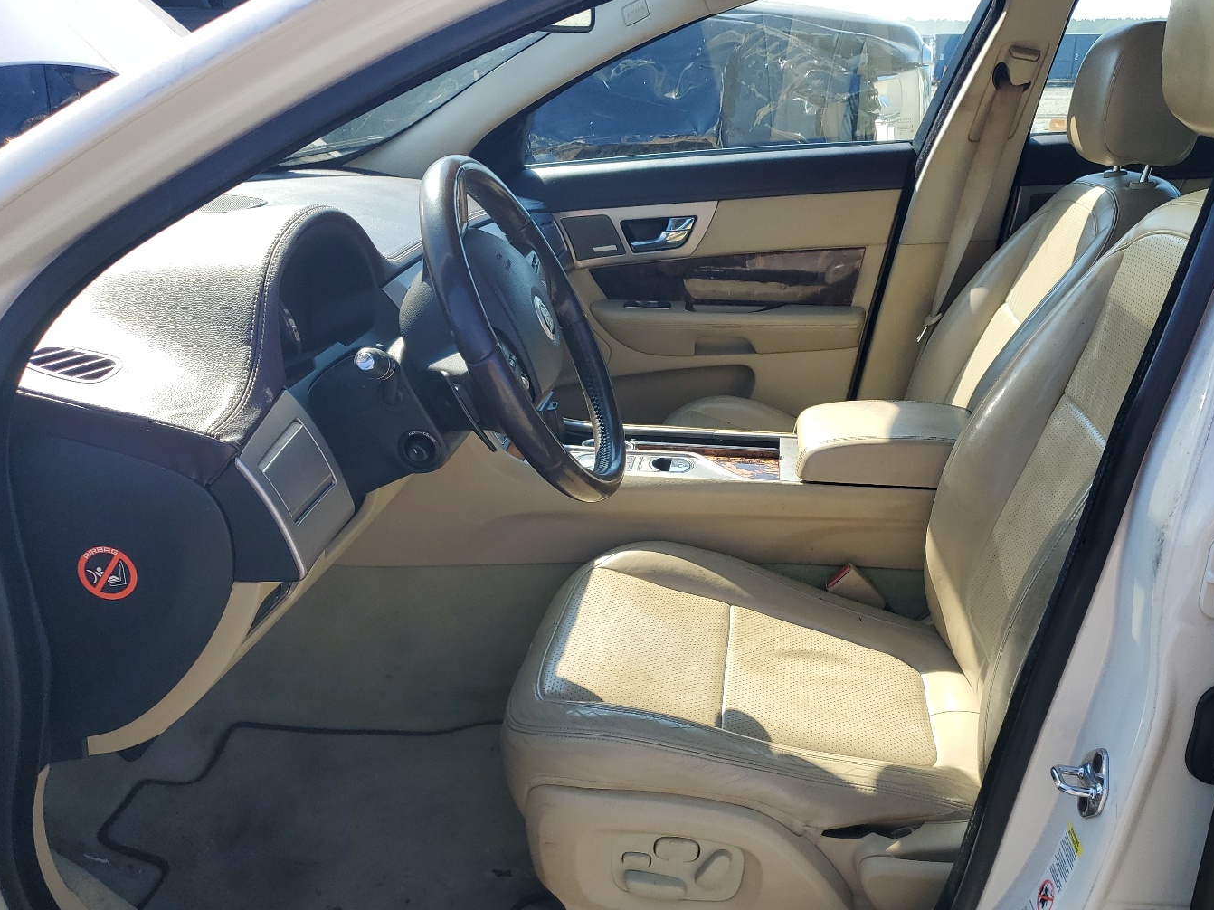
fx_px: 1087
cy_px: 541
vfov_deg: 45.2
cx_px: 705
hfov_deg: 58.1
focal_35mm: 31
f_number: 1.5
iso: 50
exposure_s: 1/1111
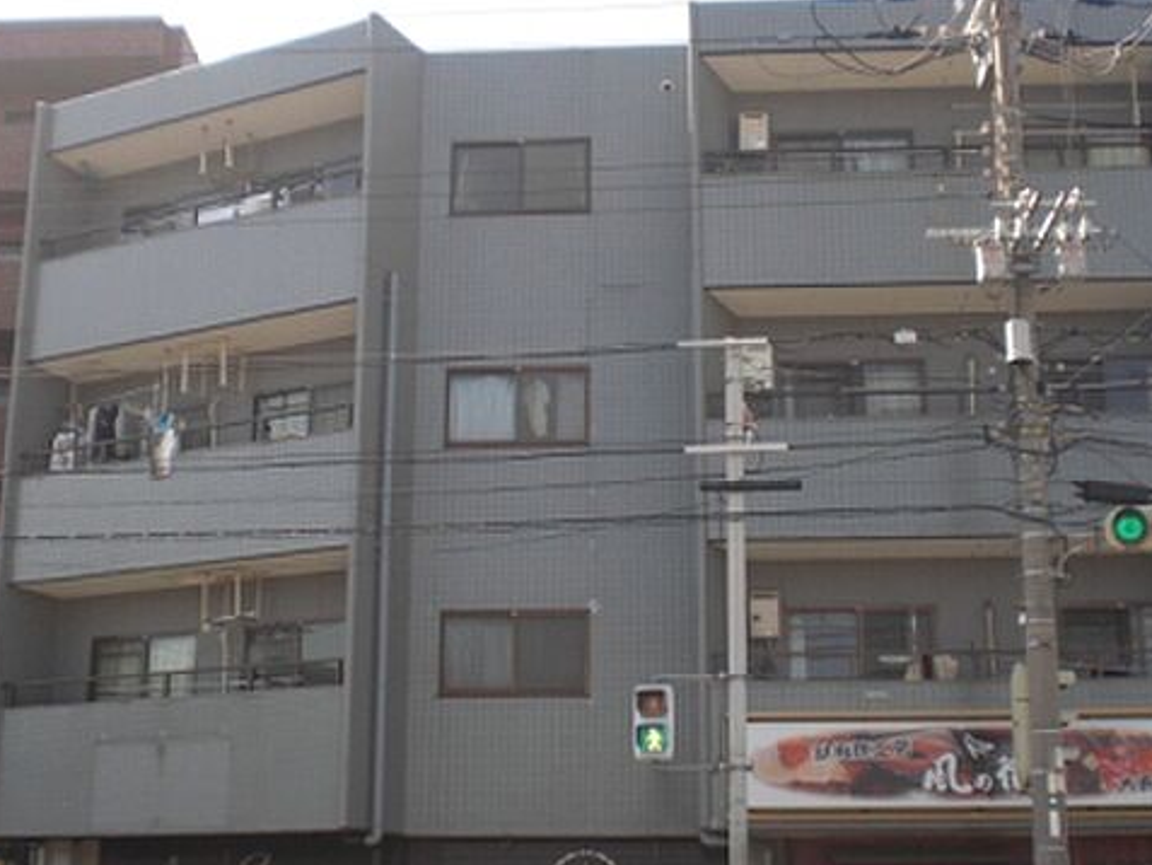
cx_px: 584
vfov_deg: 28.6
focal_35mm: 51
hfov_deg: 37.5
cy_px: 481
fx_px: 1698
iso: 64
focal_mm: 6.3
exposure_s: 1/320
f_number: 3.1
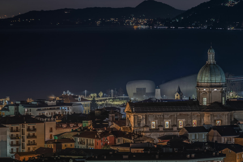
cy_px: 73
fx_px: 1742
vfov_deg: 5.3
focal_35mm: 258
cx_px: 174
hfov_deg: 8.0
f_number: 2.8
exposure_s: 49
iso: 100
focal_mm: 160
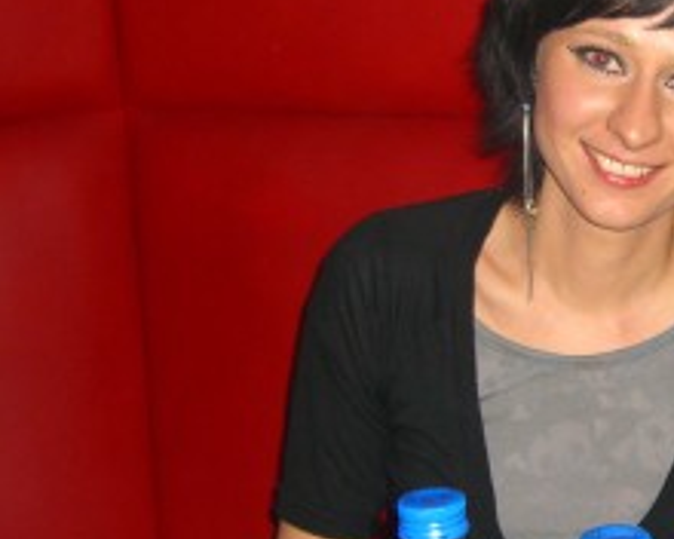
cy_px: 309
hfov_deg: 18.2
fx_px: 2015
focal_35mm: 101
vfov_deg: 15.2
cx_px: 766
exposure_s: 1/60
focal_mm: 7.9
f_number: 2.8
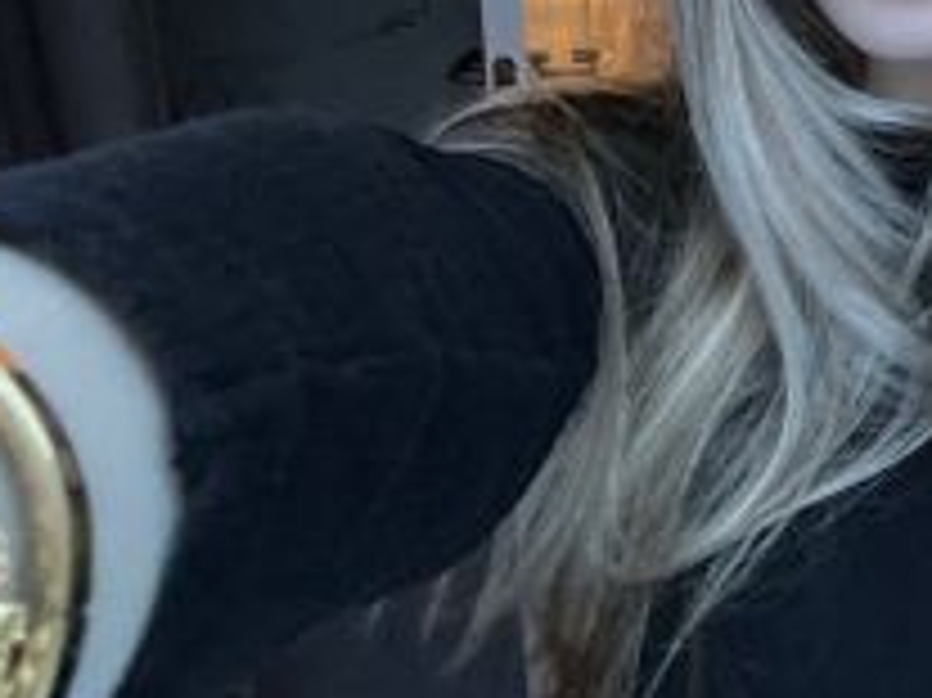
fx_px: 1345
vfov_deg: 27.0
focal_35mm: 50
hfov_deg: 34.5
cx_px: 950
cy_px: -43
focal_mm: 2.71
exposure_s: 1/20
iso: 640
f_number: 2.2
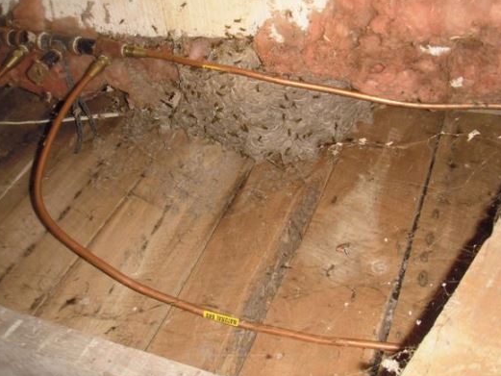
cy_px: 188
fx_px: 608
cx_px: 266
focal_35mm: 42
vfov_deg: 34.4
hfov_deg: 44.8
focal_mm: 6.7
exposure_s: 1/30
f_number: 3.5
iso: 125
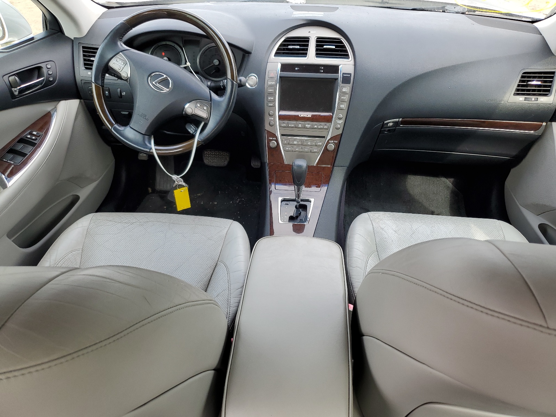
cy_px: 208
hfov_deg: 67.3
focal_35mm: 26
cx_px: 278
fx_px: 418
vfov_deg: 53.1
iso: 50
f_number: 1.5
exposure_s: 1/294
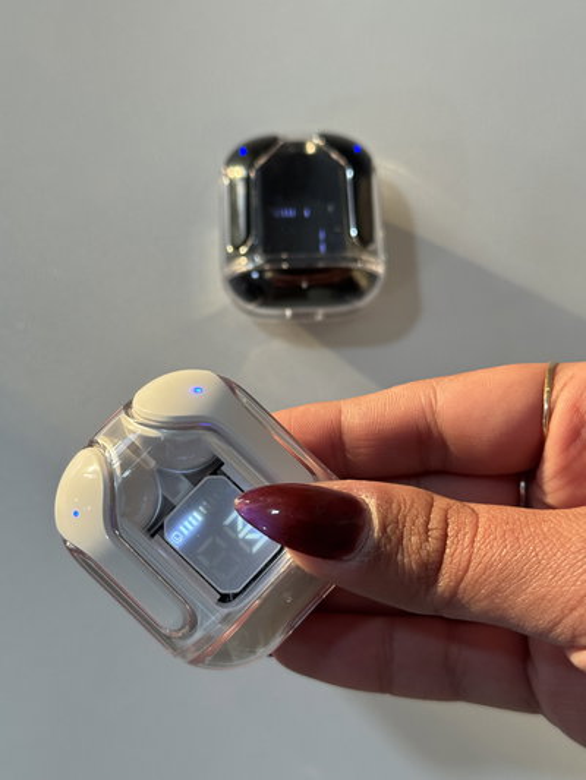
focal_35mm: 48
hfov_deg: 30.3
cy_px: 390
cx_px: 293
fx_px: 1083
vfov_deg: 39.6
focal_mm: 6.76
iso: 64
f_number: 1.78
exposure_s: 1/160
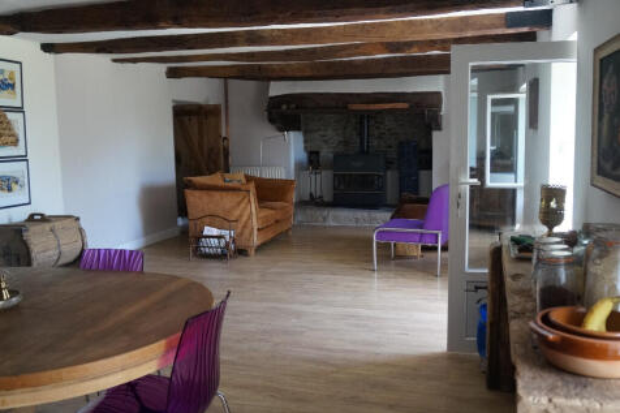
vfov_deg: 41.7
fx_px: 542
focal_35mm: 32
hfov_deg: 59.5
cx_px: 310
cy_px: 206
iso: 1000
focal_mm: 21
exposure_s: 1/160
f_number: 4
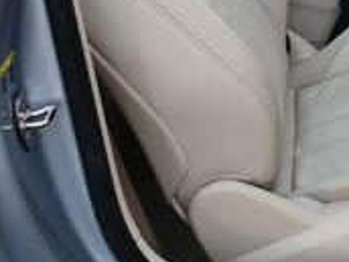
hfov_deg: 15.0
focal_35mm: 129
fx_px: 1301
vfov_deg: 11.2
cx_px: 351
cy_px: -95
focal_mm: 18
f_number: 5.6
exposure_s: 1/250
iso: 400
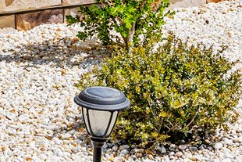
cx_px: 66
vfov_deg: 6.9
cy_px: -253
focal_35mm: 185
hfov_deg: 11.1
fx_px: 1244
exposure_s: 1/800
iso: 160
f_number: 5
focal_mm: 28
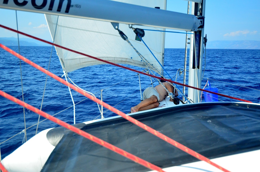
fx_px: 259
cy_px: 86
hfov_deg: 53.2
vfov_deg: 36.7
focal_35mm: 36
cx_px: 130
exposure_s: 1/8000
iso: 1600
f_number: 4
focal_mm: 24
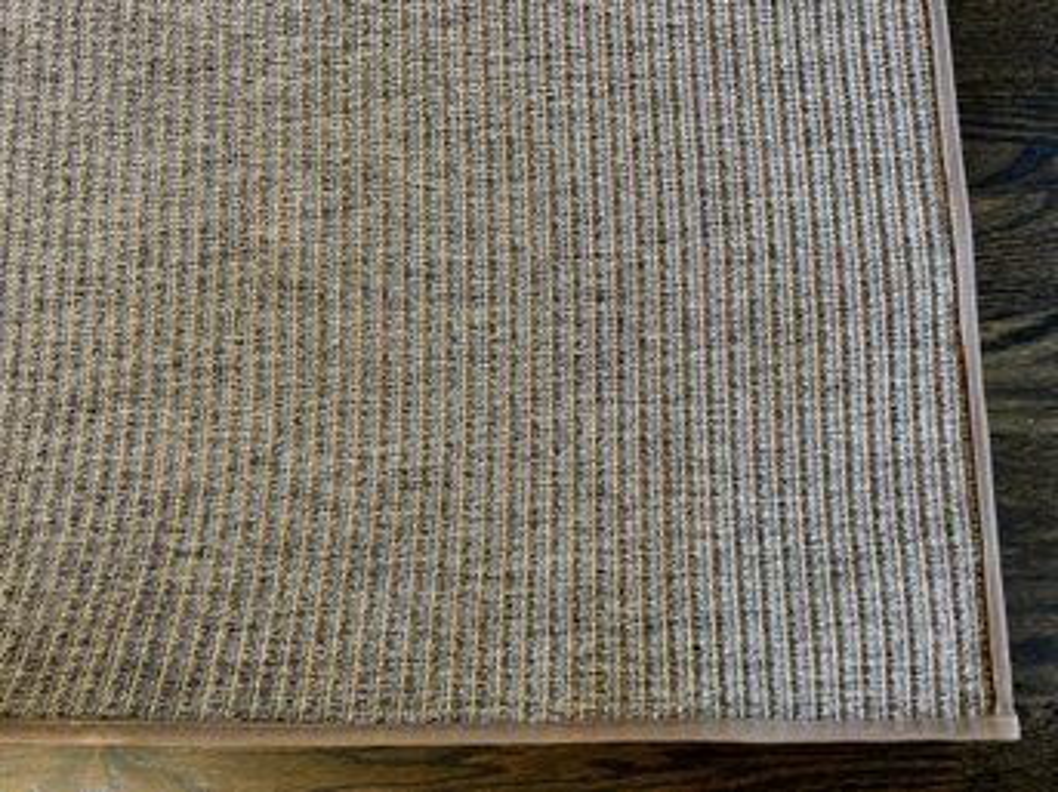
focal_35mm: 26
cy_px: 396
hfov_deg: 67.3
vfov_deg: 53.0
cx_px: 529
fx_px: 794
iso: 250
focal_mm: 5.7
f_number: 1.5
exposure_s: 1/60
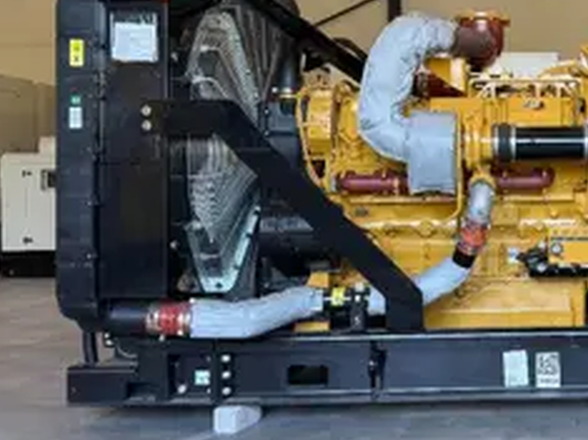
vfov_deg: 29.6
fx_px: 832
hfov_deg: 36.1
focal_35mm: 49
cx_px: 550
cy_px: 178
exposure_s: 1/100
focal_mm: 6.76
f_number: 1.78
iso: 160
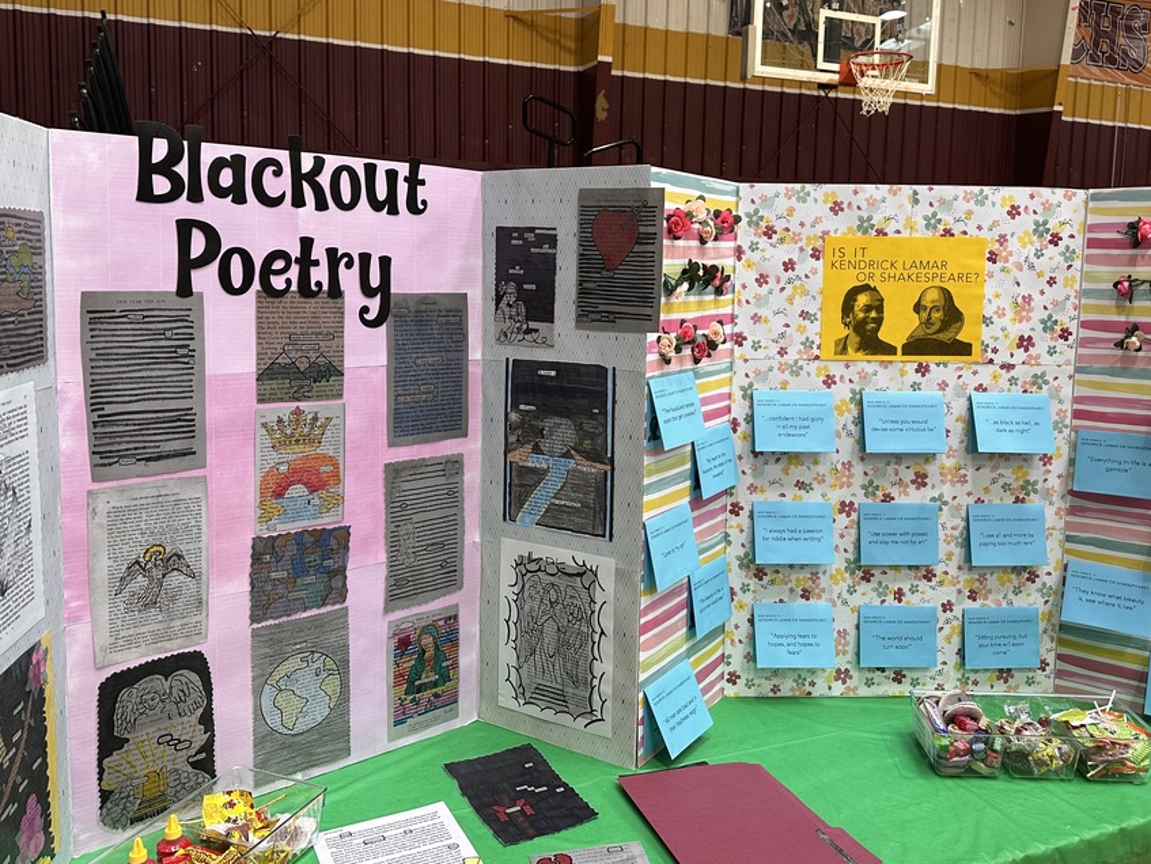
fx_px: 965
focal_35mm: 29
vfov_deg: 48.0
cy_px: 348
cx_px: 613
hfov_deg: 61.6
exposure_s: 1/121
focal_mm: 6.86
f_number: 1.78
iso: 160
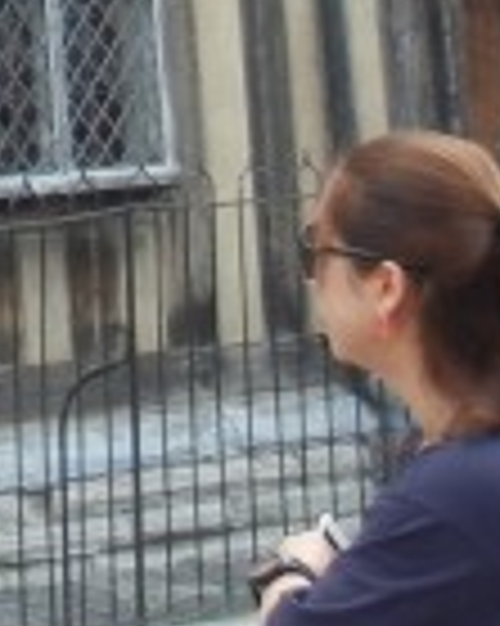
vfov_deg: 8.6
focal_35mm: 216
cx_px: -946
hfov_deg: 6.6
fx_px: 4000
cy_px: -468
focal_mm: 5.4
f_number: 3.5
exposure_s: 1/387
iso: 160
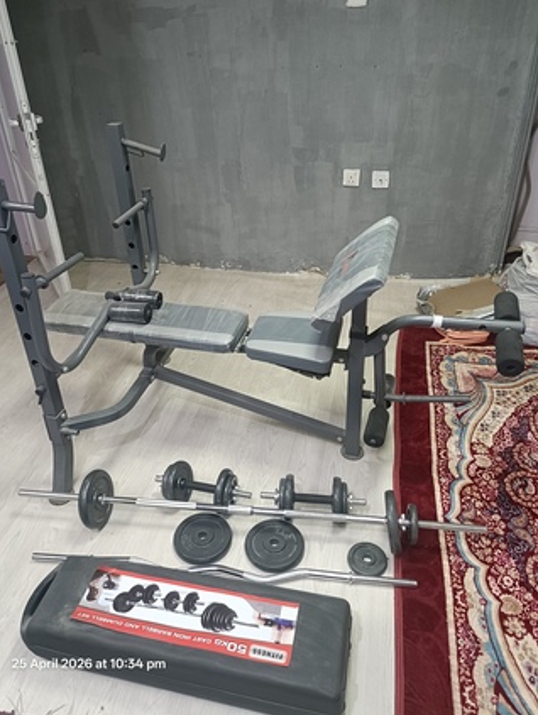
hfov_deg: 51.4
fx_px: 559
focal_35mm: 27
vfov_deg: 65.2
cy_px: 332
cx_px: 260
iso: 1000
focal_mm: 4.7
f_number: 1.7
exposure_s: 1/60
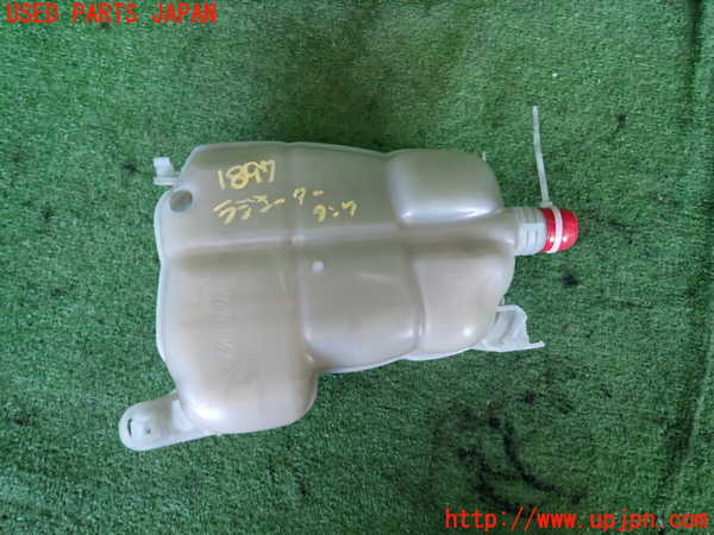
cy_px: 268
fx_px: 516
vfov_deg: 54.9
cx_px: 357
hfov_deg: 69.4
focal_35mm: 25
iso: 200
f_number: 2
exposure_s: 1/30
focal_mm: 4.5
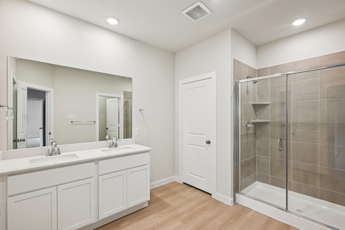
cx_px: 172
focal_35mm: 16
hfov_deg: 95.0
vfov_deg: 72.0
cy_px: 115
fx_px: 158
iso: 400
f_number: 8
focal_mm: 16.5
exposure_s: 1/25
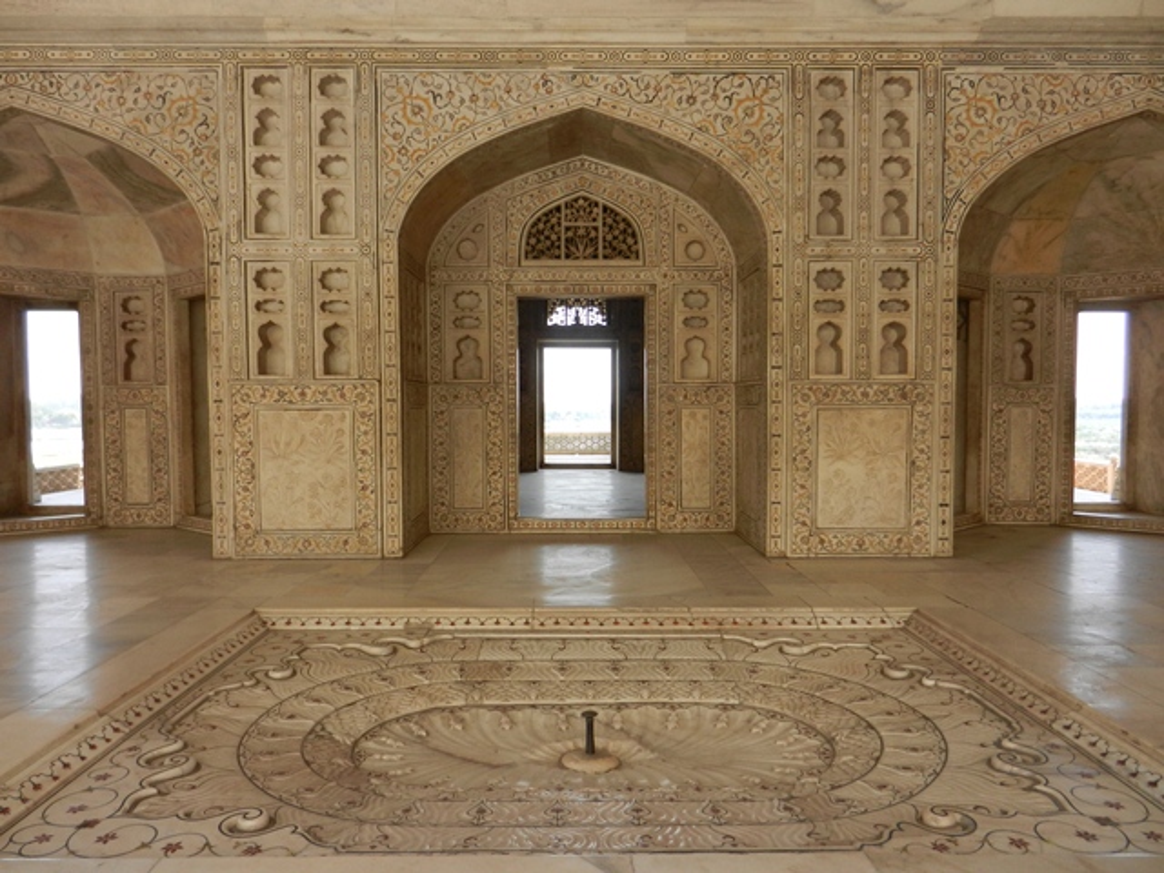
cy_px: 436
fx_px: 841
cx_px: 582
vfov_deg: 54.9
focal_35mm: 25
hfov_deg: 69.4
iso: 160
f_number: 3.5
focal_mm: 4.5
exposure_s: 1/250
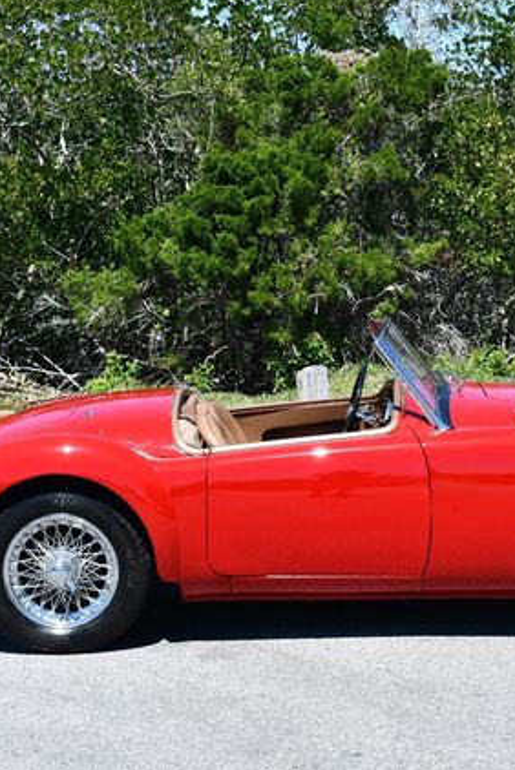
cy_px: 381
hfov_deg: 15.0
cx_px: 362
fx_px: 1949
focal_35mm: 91
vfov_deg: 22.4
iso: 100
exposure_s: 1/250
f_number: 8
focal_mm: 30
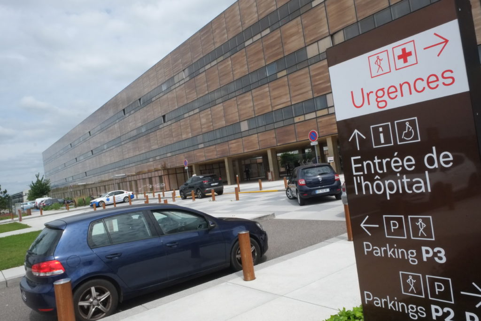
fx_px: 361
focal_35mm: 27
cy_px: 160
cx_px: 240
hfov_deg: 67.4
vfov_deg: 47.9
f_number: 22
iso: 3200
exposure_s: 1/850
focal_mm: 18
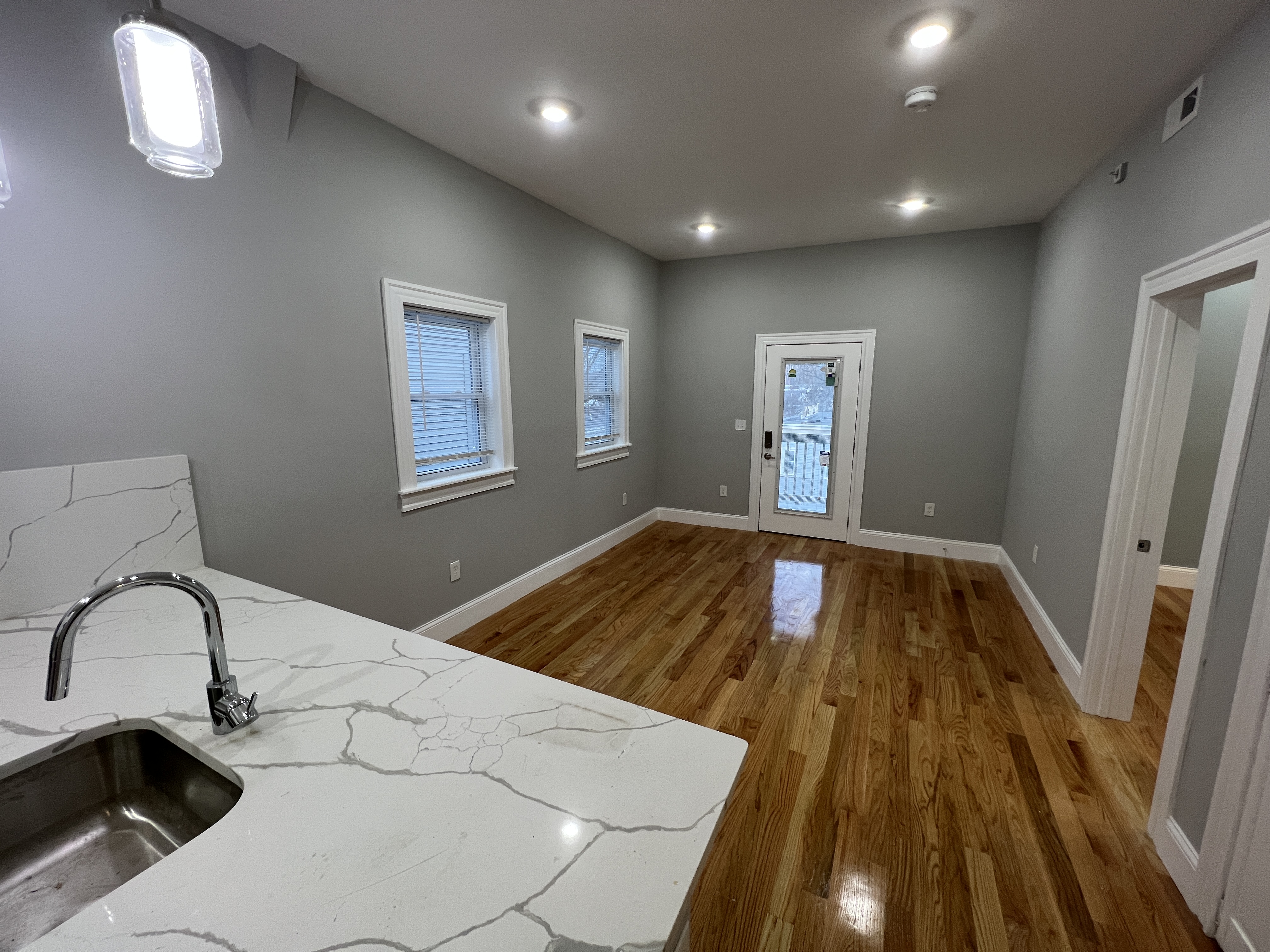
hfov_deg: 106.2
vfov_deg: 89.9
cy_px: 476
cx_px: 635
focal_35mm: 13
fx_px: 477
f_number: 1.8
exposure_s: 1/60
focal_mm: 1.57
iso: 125
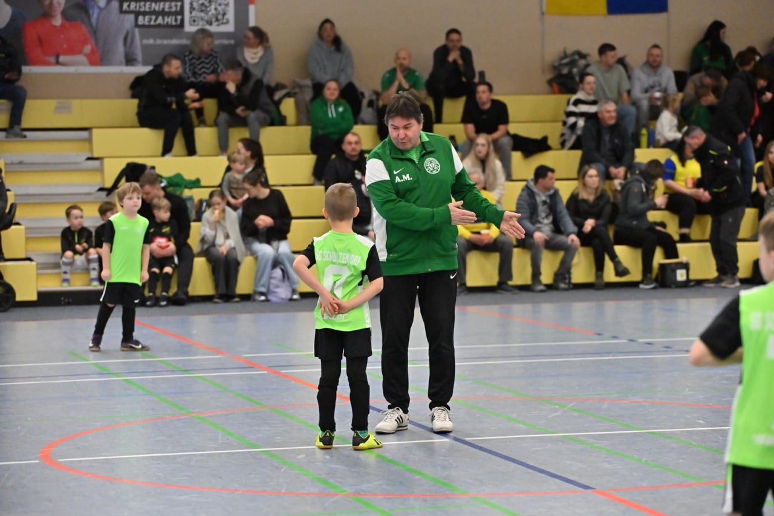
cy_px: 258
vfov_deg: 11.8
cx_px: 387
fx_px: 2494
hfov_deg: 17.6
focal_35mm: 116
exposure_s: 1/1000
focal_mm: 116
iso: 8000
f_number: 3.5
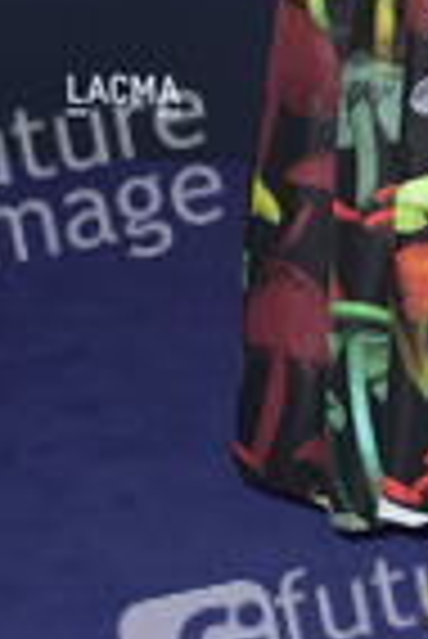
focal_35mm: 127
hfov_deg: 10.7
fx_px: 2259
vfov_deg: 15.8
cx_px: 484
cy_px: -27
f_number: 6.3
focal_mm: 45
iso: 500
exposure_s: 1/250
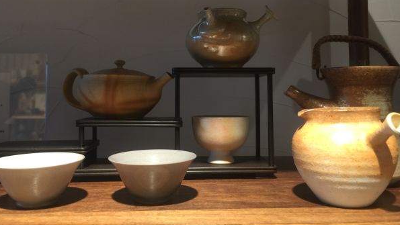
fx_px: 361
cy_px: 79
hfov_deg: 58.0
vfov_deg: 34.4
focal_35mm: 34
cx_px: 196
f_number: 2.2
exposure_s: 1/33
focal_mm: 4.15
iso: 50
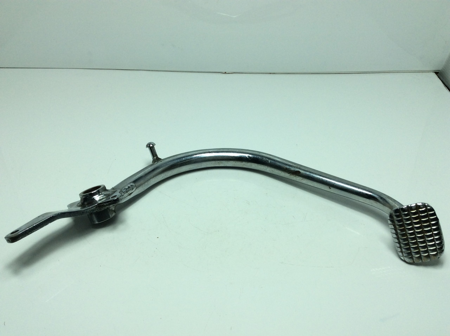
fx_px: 415
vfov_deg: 44.1
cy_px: 168
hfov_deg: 56.9
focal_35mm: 32
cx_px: 225
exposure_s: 1/673
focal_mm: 3.3
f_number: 2.4
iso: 32
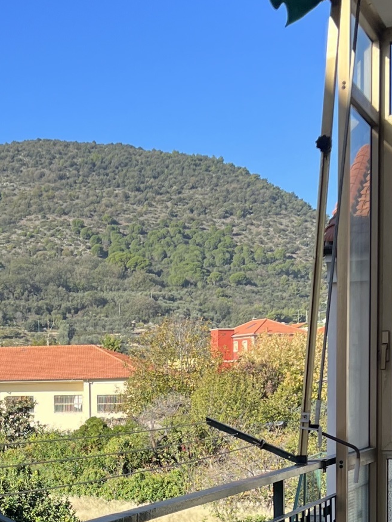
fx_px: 1148
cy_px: 502
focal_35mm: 76
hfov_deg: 19.2
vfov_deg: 24.7
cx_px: 91
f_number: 1.5
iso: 50
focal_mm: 5.7
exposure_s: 1/1621
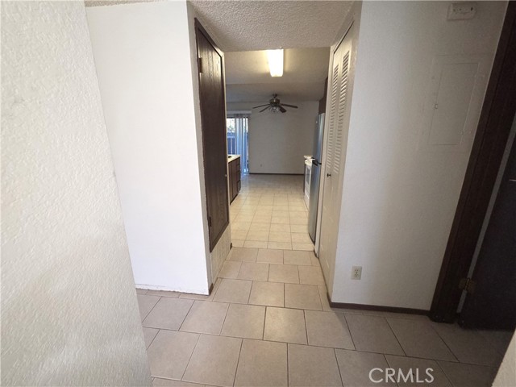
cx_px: 258
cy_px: 194
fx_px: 194
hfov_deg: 106.2
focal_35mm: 13
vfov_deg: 89.9
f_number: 2.2
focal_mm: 2.2
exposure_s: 1/60
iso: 250
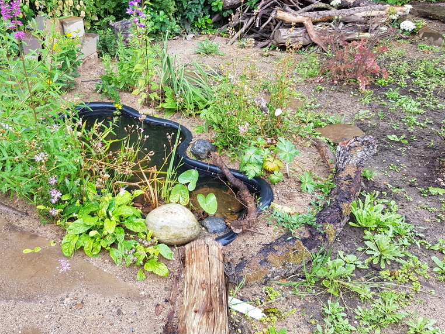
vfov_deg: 40.3
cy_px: 119
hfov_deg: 51.7
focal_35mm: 35
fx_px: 450
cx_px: 149
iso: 40
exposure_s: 1/137
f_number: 1.7
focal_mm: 4.2
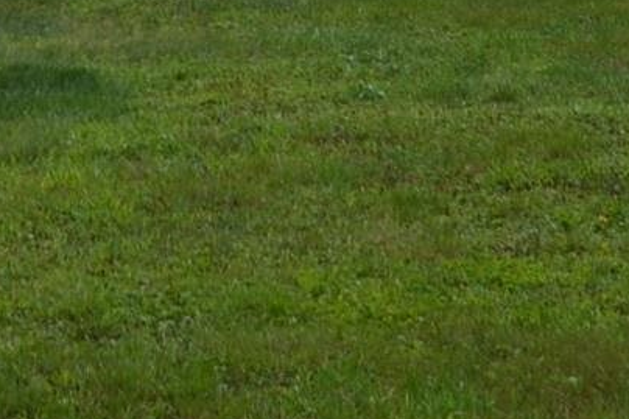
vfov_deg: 7.6
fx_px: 2986
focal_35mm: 171
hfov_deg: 11.8
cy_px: -531
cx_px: -81
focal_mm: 20
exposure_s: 1/200
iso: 100
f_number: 5
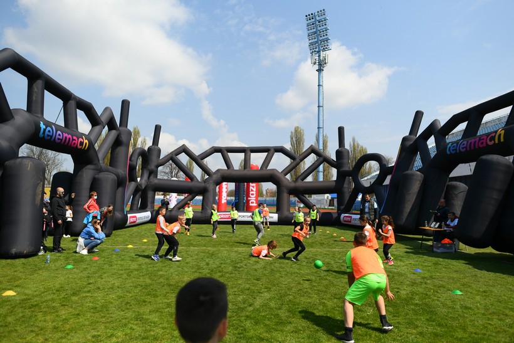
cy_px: 172
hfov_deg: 73.7
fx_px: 343
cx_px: 257
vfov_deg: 53.2
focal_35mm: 24
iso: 100
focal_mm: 24
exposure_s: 1/2500
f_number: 2.8
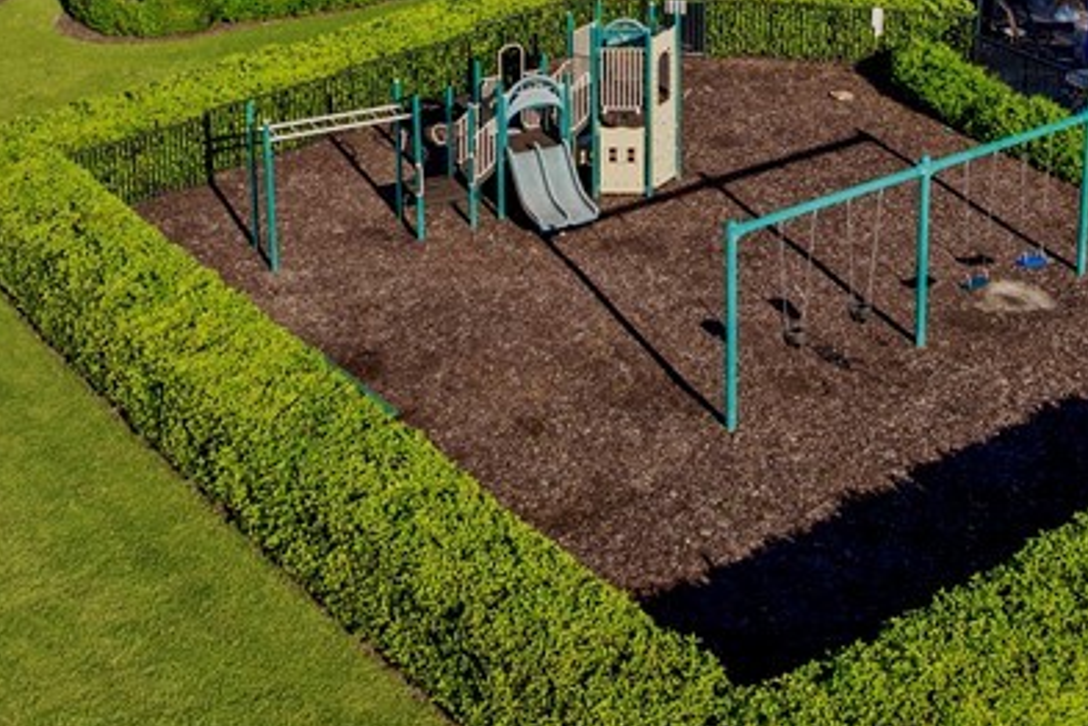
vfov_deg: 20.1
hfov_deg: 30.8
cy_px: -55
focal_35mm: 65
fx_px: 1964
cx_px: 700
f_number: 2.8
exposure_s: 1/1000
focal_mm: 12.29
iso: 100
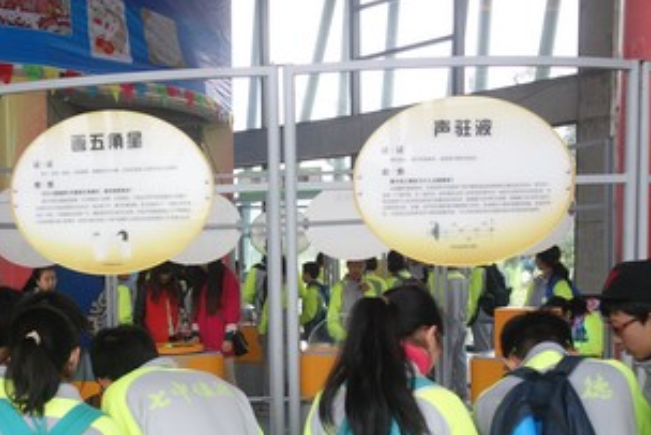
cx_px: 203
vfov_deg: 28.9
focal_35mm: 46
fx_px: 832
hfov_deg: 42.0
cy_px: 318
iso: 800
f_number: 2.5
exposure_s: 1/100
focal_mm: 10.4
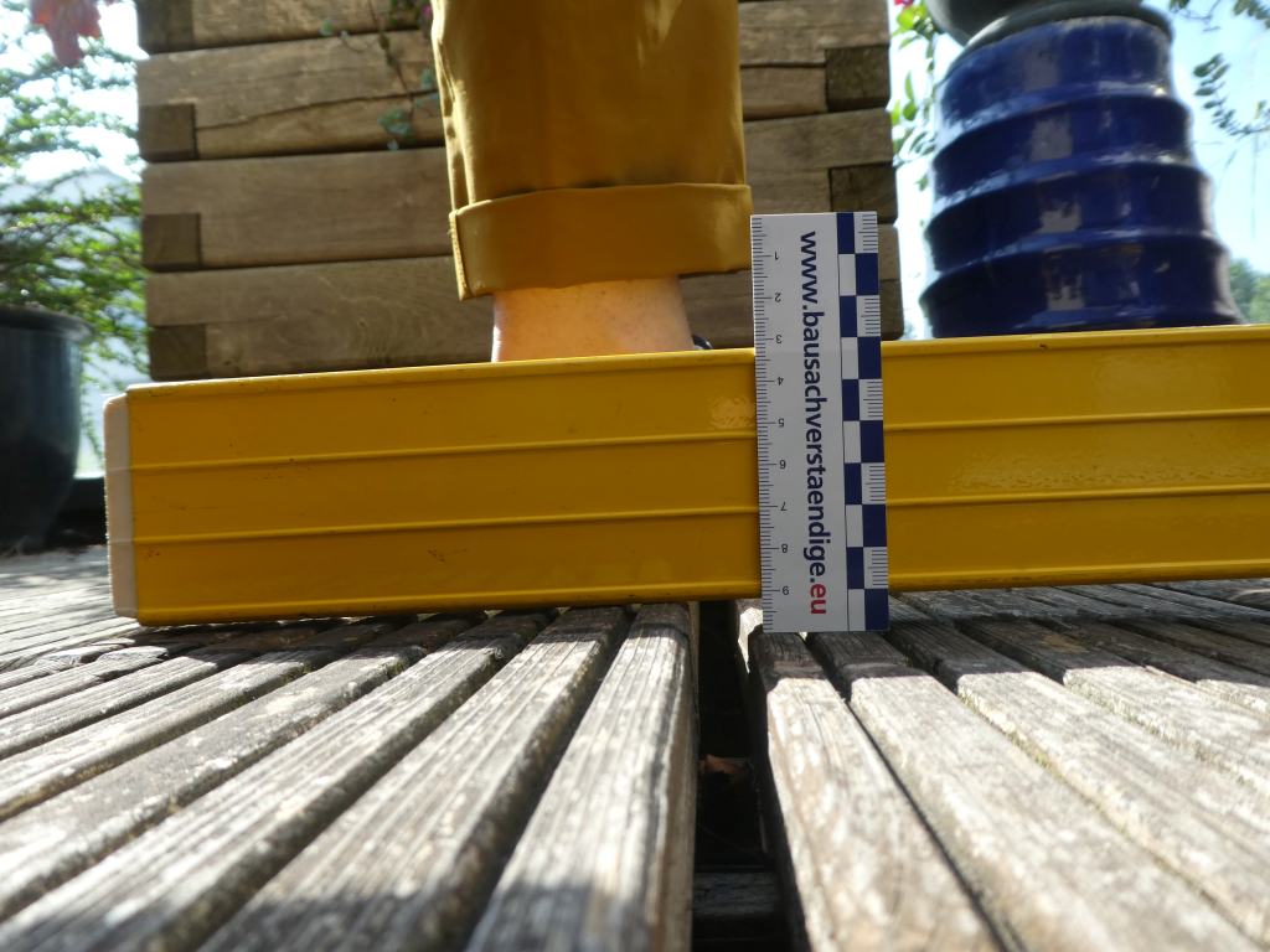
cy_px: 476
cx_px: 635
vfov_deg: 56.8
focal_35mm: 24
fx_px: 881
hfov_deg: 71.6
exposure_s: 1/250
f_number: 3.3
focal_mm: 4.3
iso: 80
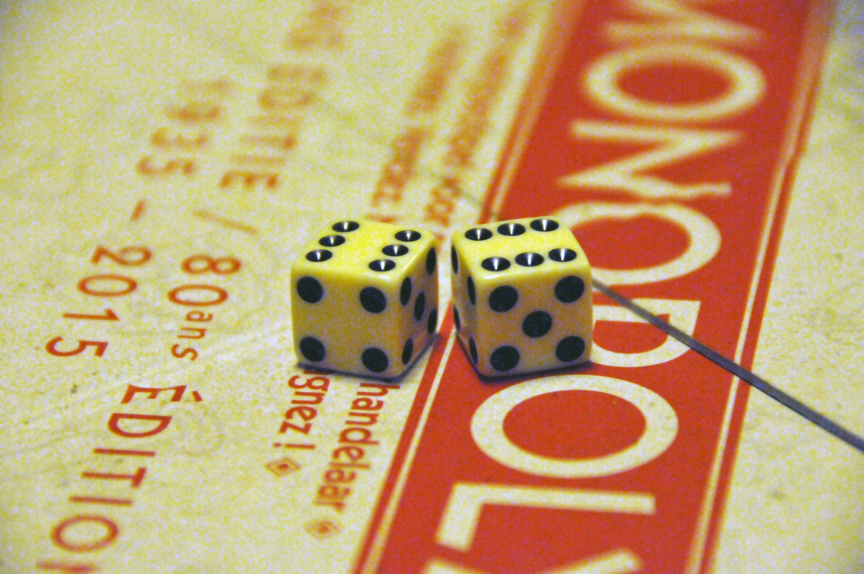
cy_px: 287
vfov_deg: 4.6
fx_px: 7191
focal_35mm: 300
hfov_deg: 6.9
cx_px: 432
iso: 6400
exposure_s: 1/40
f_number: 5.6
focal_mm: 200
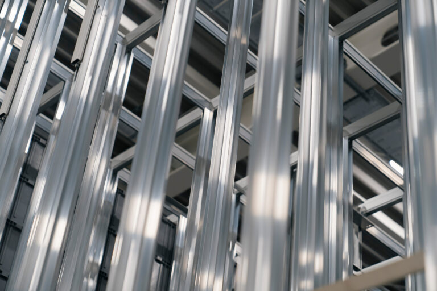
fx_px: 850
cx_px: 218
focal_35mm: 70
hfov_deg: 28.8
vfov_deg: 19.5
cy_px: 146
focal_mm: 70
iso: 800
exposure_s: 1/125
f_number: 2.8
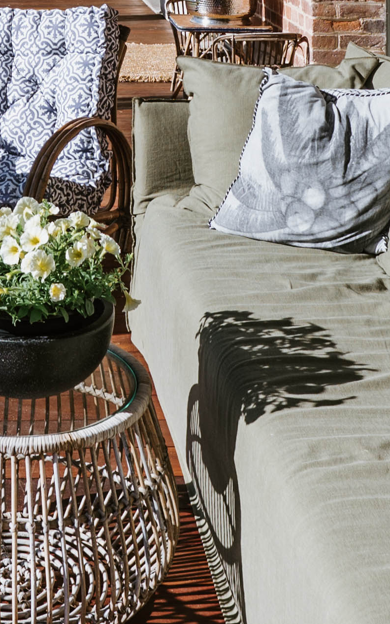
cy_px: -157
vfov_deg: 25.0
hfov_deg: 17.4
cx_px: -16
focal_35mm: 73
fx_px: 1241
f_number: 8
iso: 100
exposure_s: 1/250
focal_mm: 15
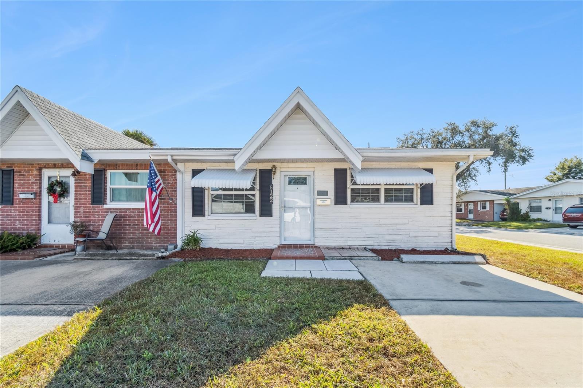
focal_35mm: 15
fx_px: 243
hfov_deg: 100.4
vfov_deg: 77.3
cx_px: 292
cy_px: 194
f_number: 7.1
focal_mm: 10
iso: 100
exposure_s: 1/2000
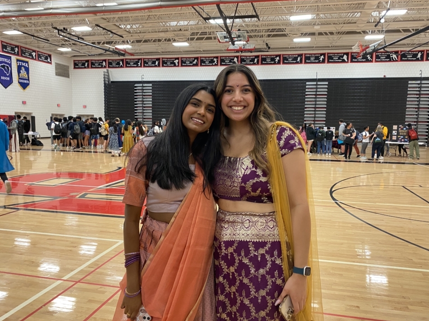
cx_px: 229
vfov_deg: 49.7
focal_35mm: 28
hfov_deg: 63.4
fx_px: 347
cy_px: 163
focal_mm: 4.25
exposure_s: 1/60
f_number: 1.8
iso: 250
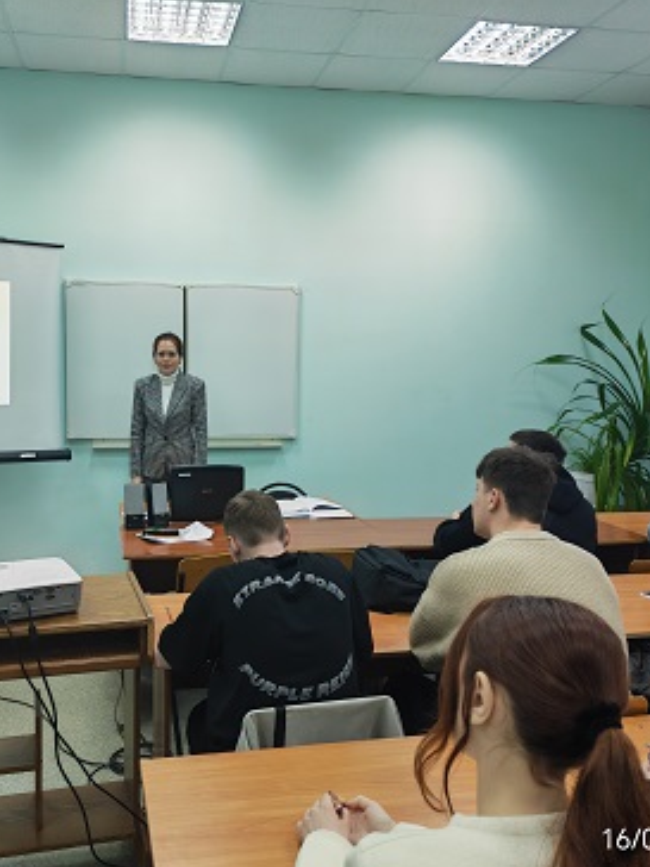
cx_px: 271
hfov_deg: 42.8
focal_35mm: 33
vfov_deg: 55.4
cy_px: 437
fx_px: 826
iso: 500
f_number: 1.9
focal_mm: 6.12
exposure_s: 1/100
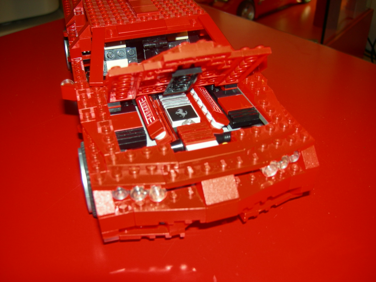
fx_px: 391
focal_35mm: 36
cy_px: 141
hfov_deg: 51.4
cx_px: 188
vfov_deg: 39.7
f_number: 2.7
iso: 64
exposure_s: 1/60.1
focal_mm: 7.5
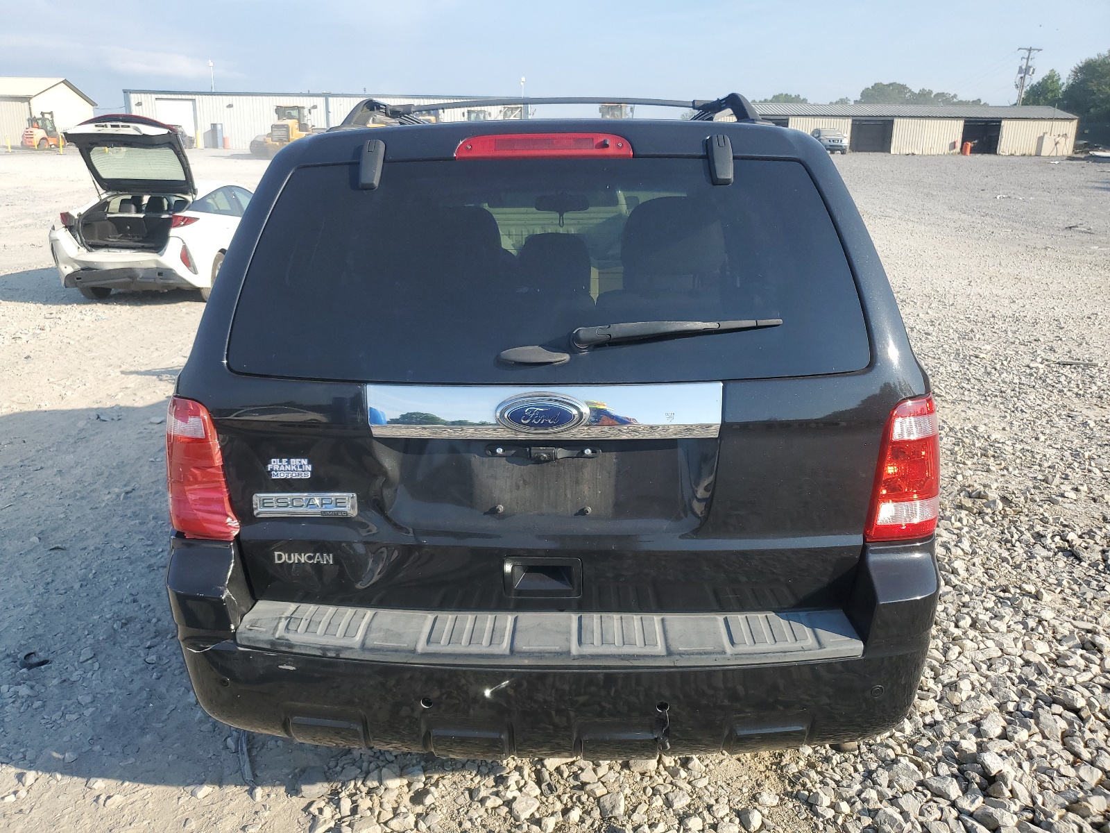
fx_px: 834
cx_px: 555
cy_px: 416
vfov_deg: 53.1
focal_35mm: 26
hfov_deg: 67.3
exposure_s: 1/1667
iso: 50
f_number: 1.5
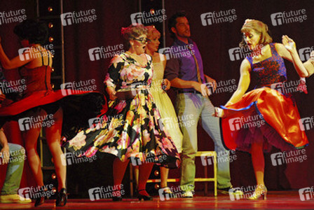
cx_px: 157
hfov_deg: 7.4
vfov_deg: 5.0
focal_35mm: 278
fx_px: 2424
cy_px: 105
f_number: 3.5
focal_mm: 185
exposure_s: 1/320
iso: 800
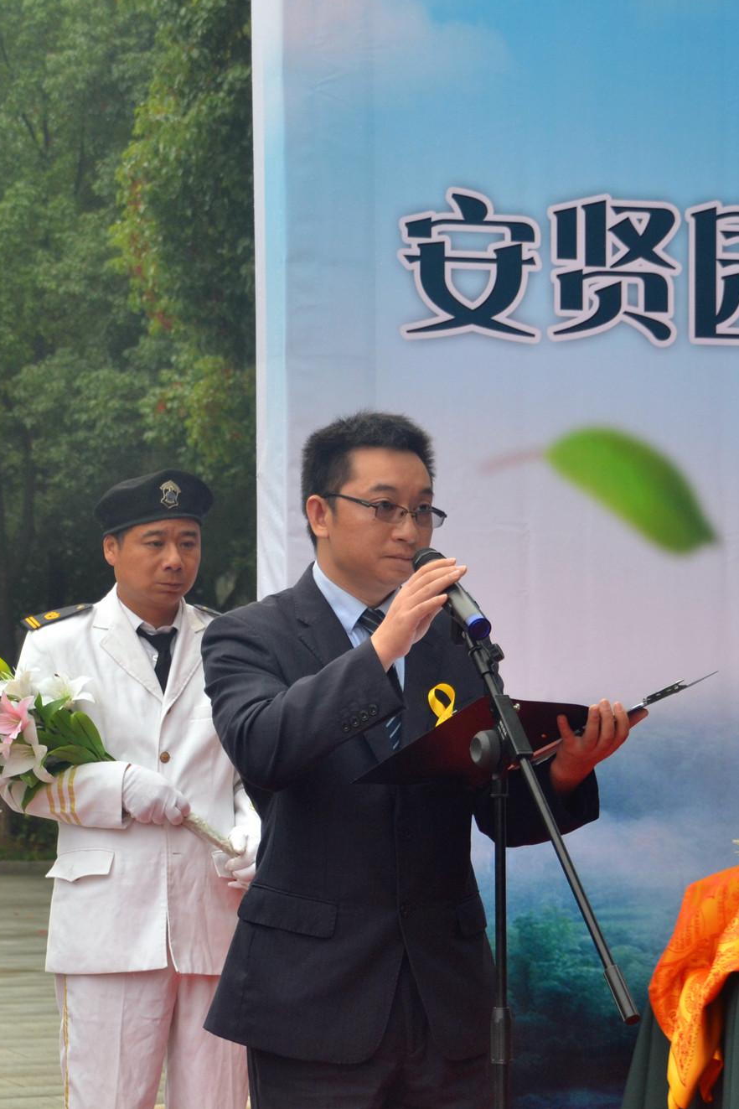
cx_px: 402
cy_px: 552
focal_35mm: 136
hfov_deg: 10.1
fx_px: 4187
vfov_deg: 15.1
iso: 500
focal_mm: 60
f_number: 6.3
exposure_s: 1/160
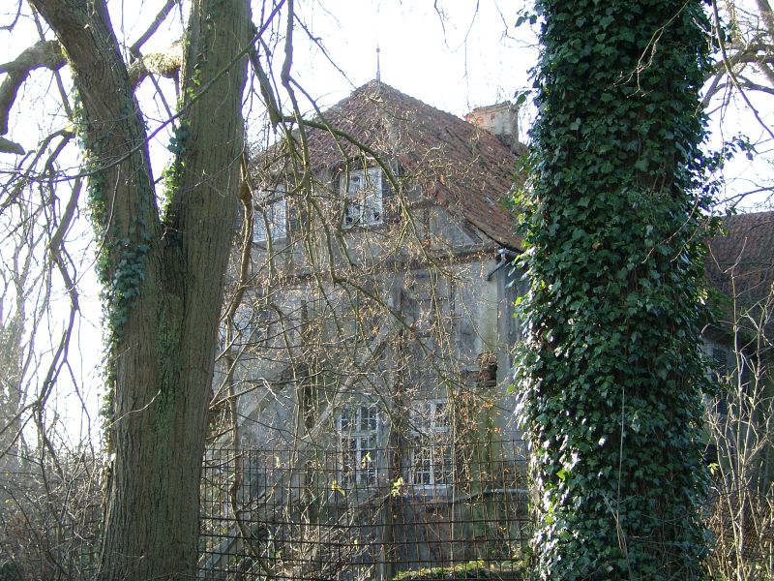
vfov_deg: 24.4
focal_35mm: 60
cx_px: 387
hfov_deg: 32.2
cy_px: 290
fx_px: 1342
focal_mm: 12.52
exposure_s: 1/109
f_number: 2.3
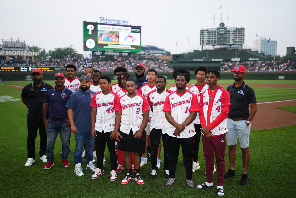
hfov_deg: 54.4
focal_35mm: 35
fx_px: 288
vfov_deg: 37.9
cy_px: 99
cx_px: 148
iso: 320
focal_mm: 35
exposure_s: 1/5000
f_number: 1.4
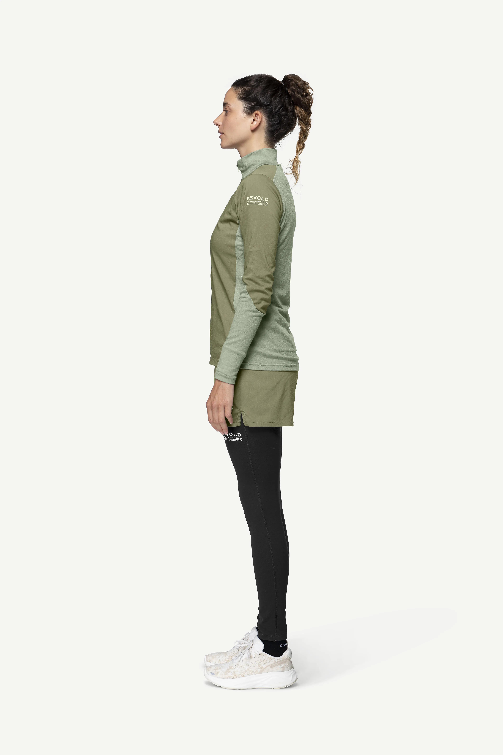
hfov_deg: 19.5
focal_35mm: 70
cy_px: 378
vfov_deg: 28.8
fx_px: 1467
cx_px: 252
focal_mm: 70
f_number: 6.3
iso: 100
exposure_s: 1/50
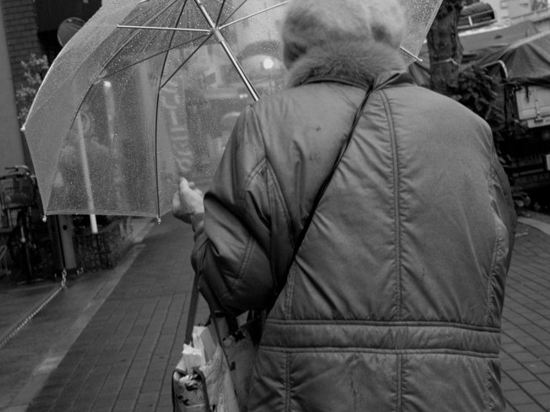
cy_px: 277
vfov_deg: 23.5
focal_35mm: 62
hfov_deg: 31.0
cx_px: 201
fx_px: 985
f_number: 4.5
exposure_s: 1/100
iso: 800
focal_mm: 24.2
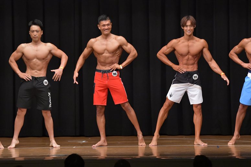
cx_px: 126
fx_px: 1408
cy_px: 84
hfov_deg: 10.2
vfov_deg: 6.8
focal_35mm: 202
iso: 6400
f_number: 5.6
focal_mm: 135
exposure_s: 1/400
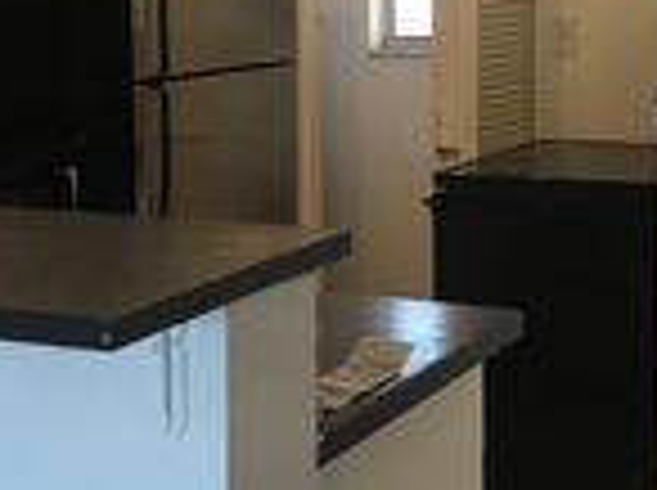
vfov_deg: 17.9
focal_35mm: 82
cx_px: 362
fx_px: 1554
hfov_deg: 23.9
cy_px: 153
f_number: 1.8
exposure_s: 1/30
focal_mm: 3.99
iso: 32
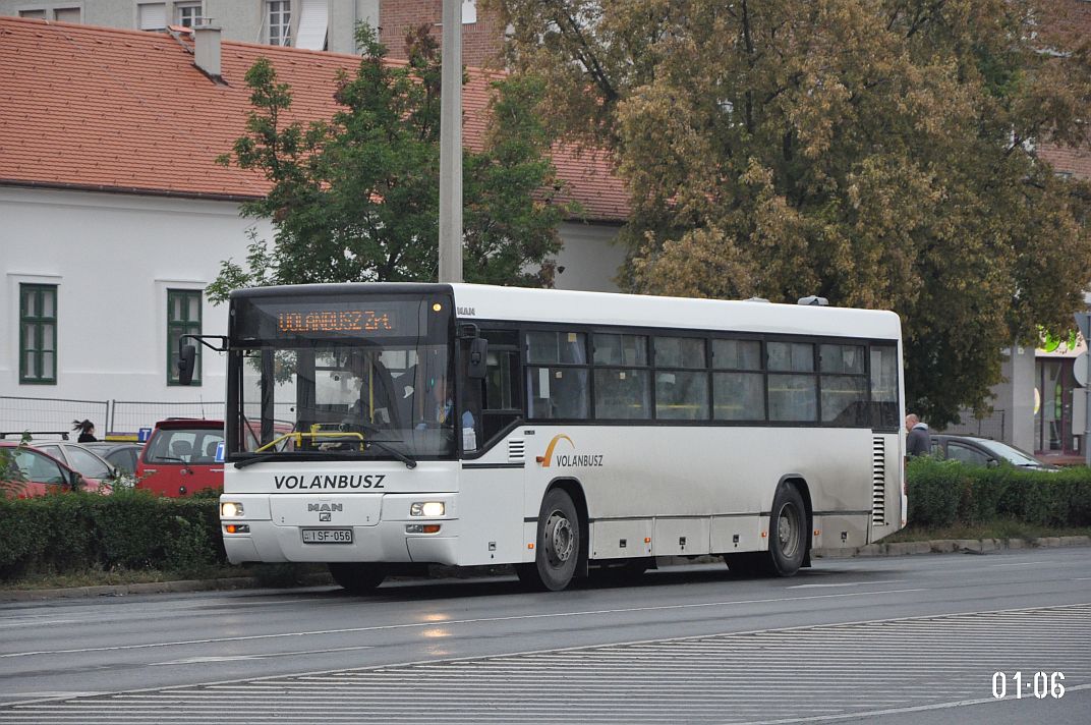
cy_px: 362
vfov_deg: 8.7
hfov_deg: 13.1
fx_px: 4767
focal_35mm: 158
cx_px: 546
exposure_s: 1/500
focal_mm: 105
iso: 1400
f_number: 5.6
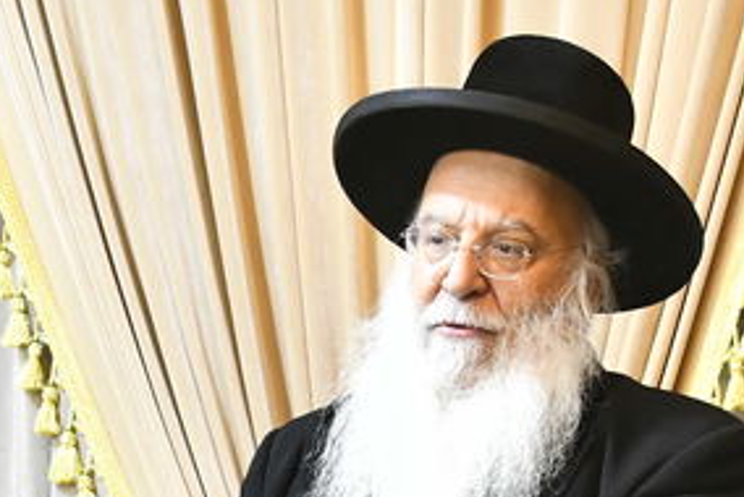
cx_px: 296
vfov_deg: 5.4
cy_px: 543
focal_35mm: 256
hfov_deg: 8.0
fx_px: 5296
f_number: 5.6
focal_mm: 52
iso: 2000
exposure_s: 1/125
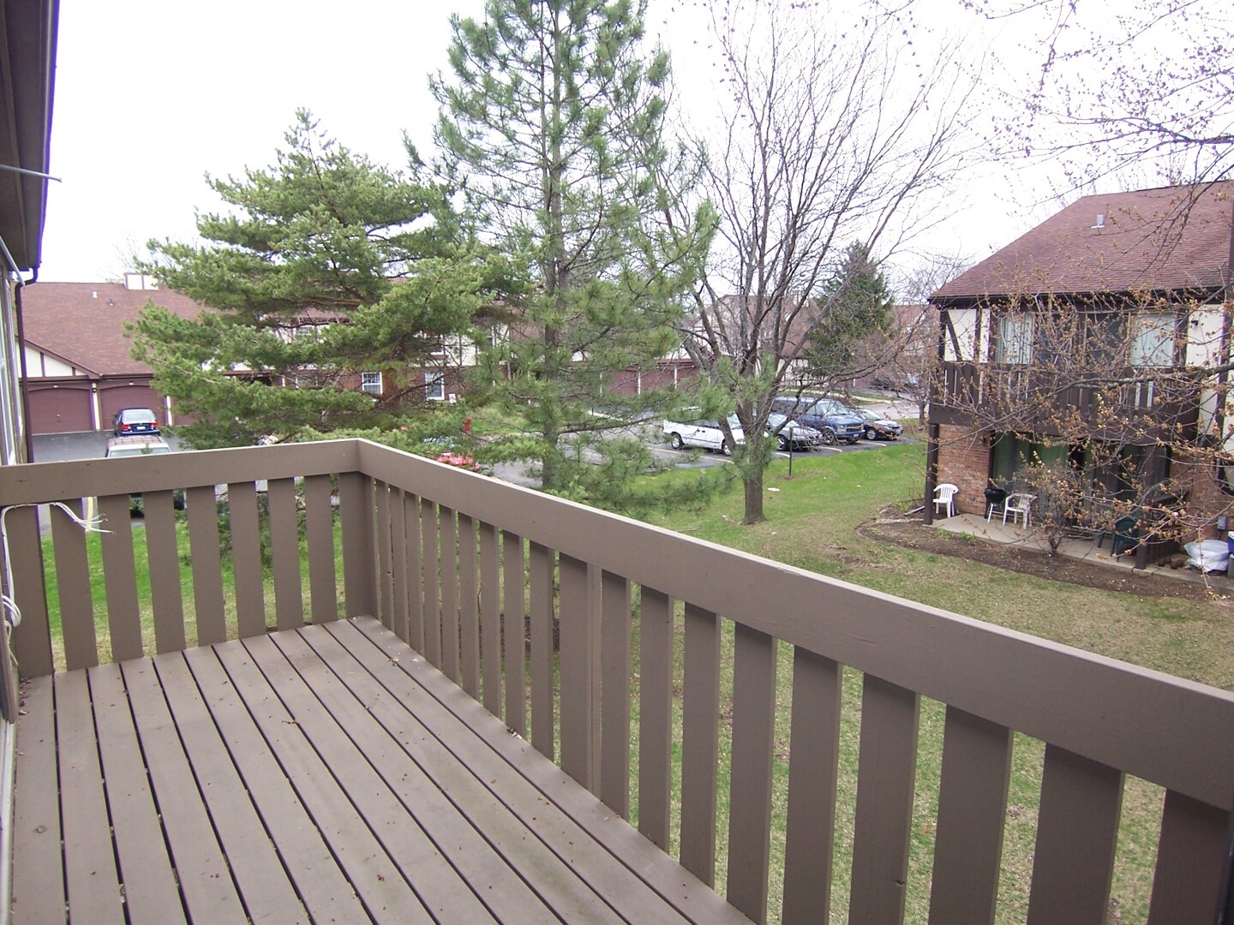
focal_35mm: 23
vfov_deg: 58.9
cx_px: 617
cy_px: 462
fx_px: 820
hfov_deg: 73.9
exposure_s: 1/200
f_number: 2.8
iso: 64
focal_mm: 3.8
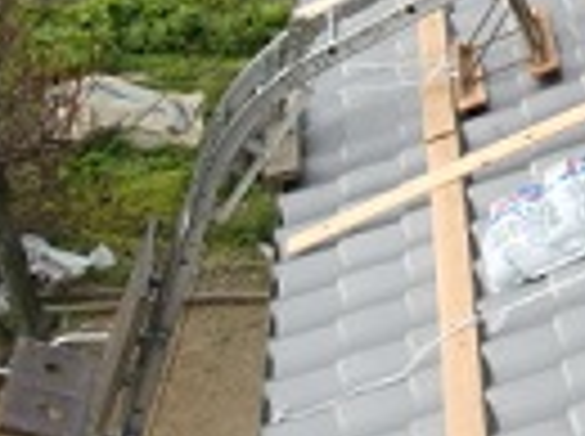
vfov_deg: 11.2
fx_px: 2210
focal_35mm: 131
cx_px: 688
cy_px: 76
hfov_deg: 14.6
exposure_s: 1/250
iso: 64
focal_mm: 6.66
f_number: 3.9
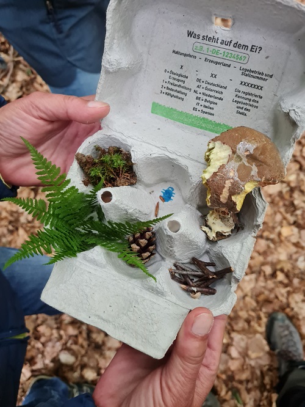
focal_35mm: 26
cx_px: 152
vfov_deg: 67.3
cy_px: 204
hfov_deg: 53.1
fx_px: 305
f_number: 1.8
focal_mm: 5.4
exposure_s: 1/50
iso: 640
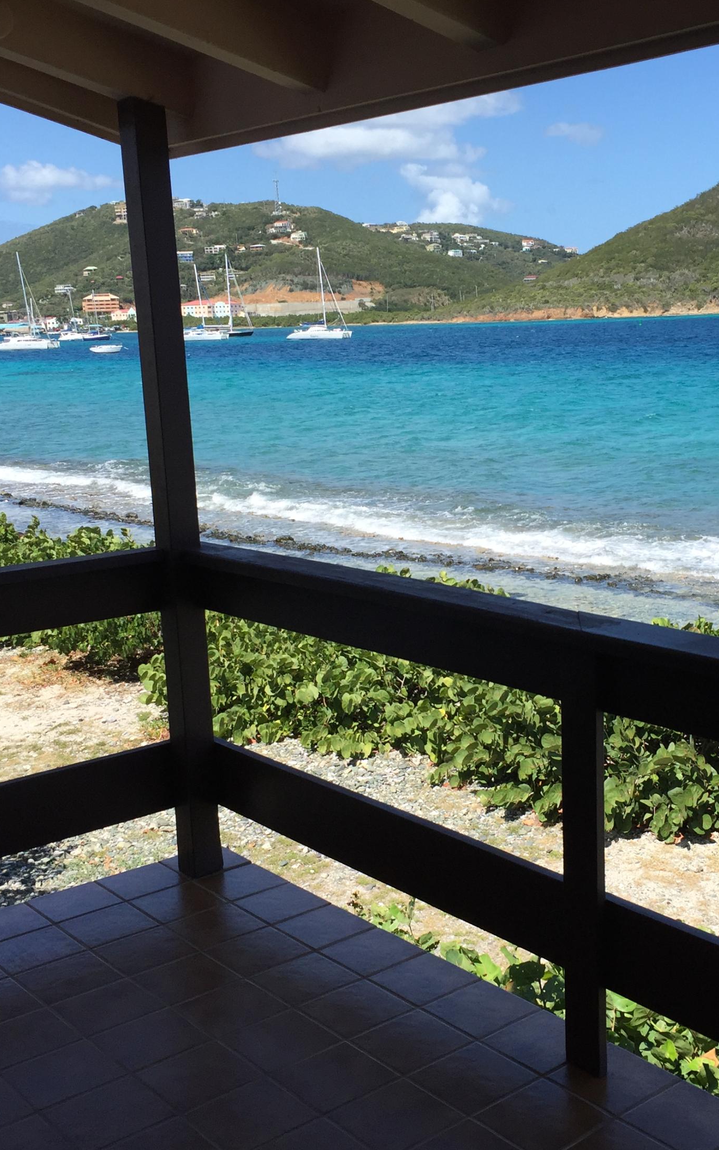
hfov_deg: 30.3
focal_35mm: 42
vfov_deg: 47.2
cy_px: 584
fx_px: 1317
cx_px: 470
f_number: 2.2
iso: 32
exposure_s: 1/1883
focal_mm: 4.15
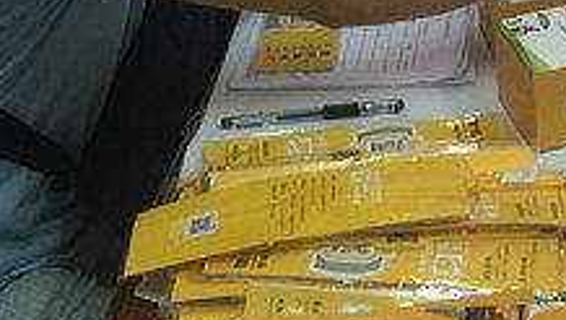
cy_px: -182
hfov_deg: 24.1
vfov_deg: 13.1
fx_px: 1307
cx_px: 441
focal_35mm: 87
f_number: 2.2
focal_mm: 4.15
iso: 80
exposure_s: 1/15
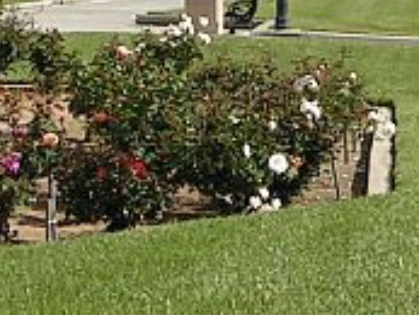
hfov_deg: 11.2
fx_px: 2132
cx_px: 329
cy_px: -36
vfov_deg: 8.4
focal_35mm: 176
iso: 50
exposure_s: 1/500
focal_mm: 5.8
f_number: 5.6
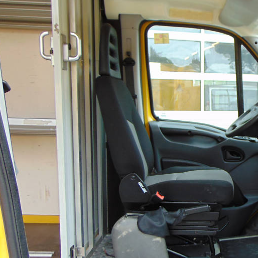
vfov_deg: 38.9
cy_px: 163
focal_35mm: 43
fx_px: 363
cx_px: 220
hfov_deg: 37.2
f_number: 3
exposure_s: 1/60
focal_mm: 4.5
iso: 80
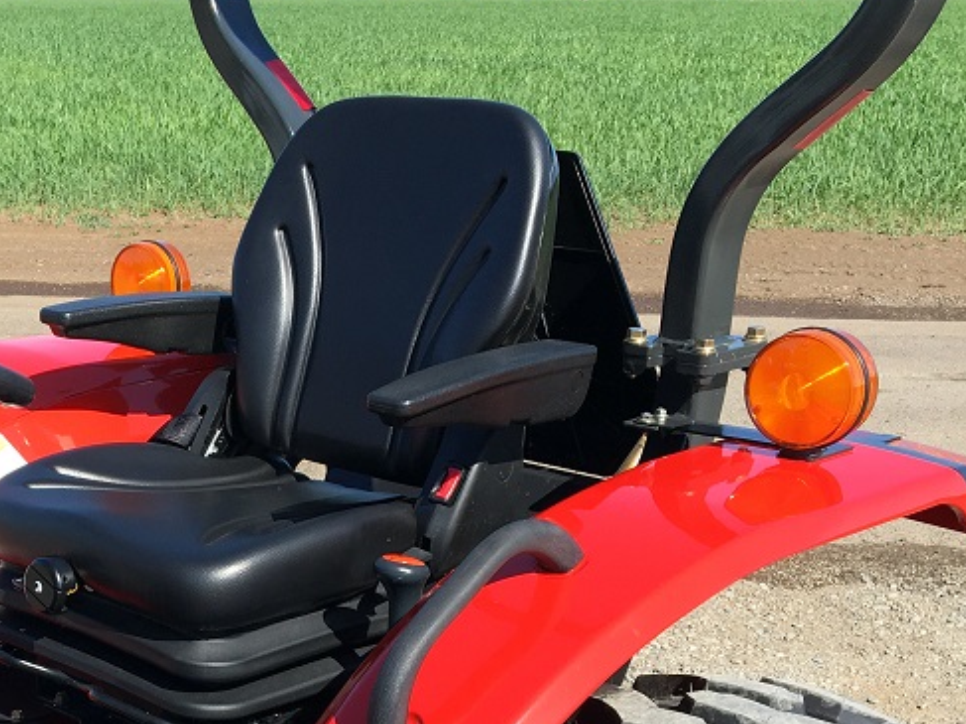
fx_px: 1674
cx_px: 139
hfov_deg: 31.0
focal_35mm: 60
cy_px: 664
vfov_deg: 23.7
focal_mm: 4.15
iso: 25
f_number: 2.2
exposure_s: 1/810
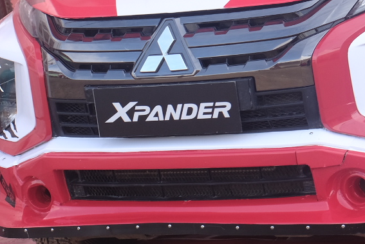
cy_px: -5
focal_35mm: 141
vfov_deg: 9.7
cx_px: 401
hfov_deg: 14.2
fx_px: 1429
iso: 320
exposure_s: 1/125
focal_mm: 30.2
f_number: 5
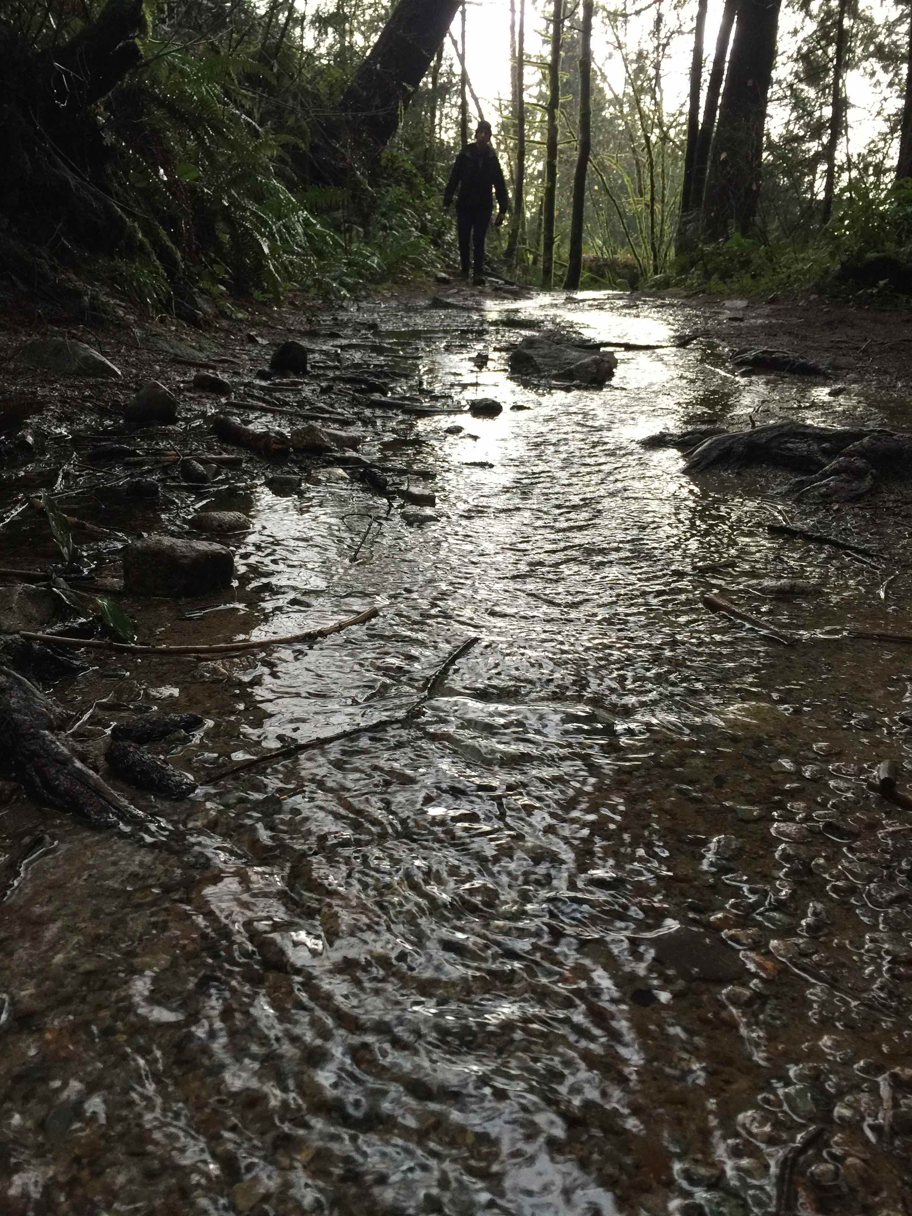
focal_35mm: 29
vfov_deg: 61.7
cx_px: 456
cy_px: 608
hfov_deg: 48.2
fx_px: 1019
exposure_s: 1/30
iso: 50
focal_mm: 4.15
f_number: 2.2
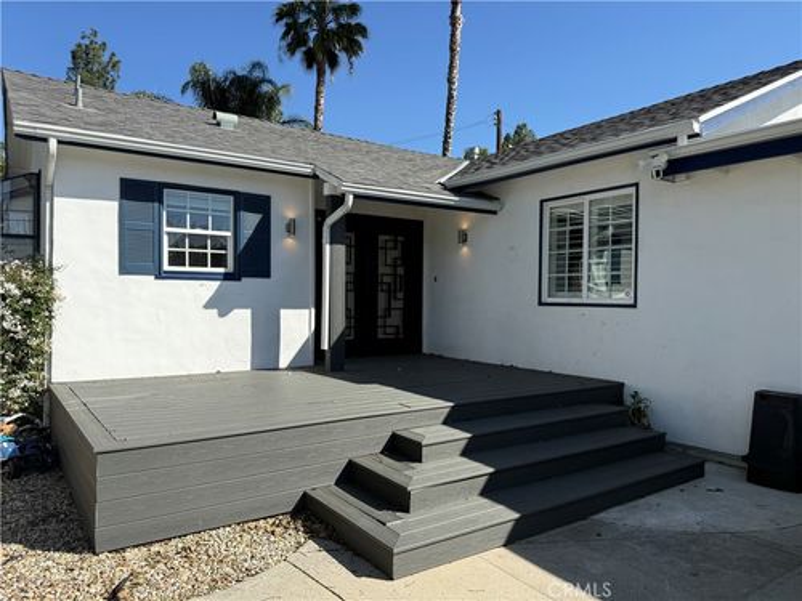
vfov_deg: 56.8
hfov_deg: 71.6
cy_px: 300
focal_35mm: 24
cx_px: 401
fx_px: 556
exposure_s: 1/4673
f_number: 1.78
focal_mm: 6.76
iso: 100
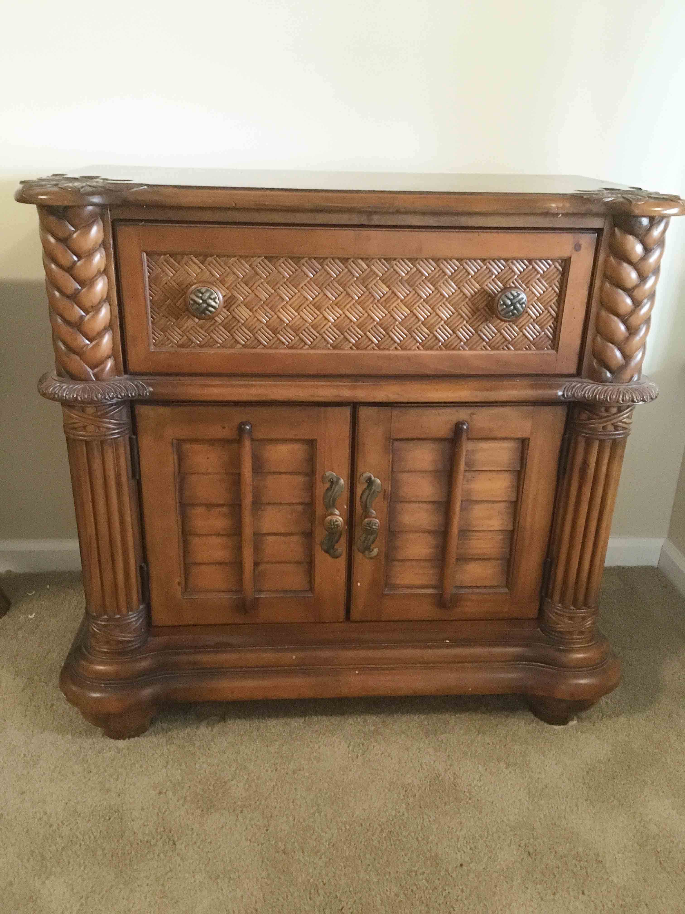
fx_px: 765
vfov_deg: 61.7
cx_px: 342
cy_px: 457
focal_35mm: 29
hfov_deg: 48.2
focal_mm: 4.15
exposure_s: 1/15
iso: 320
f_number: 2.2
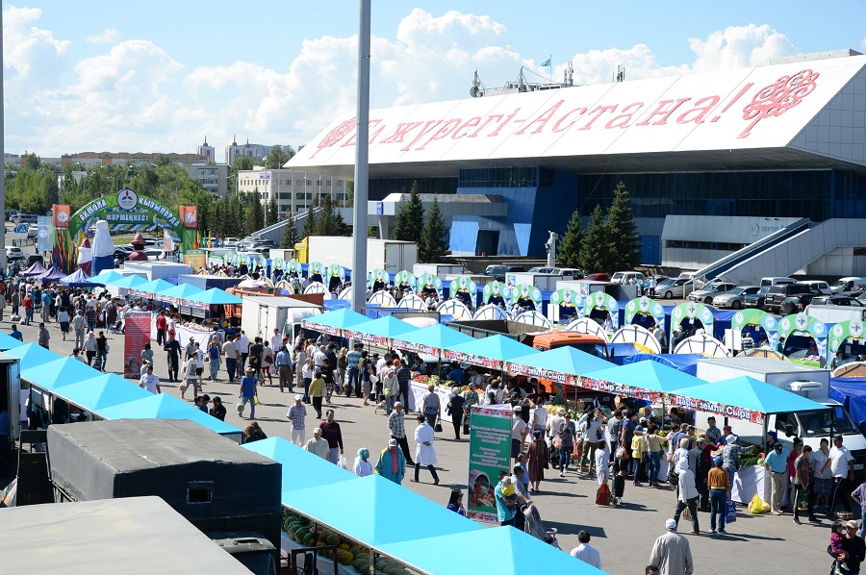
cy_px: 288
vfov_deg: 21.9
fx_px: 1490
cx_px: 433
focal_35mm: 62
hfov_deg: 32.4
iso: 140
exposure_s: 1/100
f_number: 13
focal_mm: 62
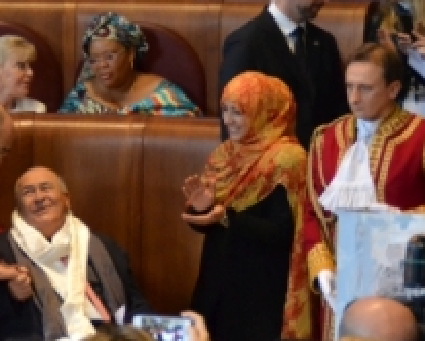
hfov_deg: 7.1
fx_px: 3387
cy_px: 251
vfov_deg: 5.8
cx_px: -23
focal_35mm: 269
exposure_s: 1/50
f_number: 5.3
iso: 3200
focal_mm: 66
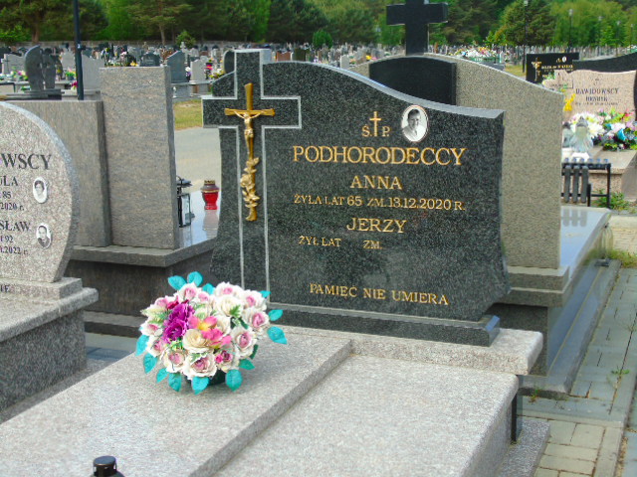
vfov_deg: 31.5
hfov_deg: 41.2
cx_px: 318
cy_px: 238
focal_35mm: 46
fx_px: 846
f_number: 4.1
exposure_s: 1/320
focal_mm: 8.2
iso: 80
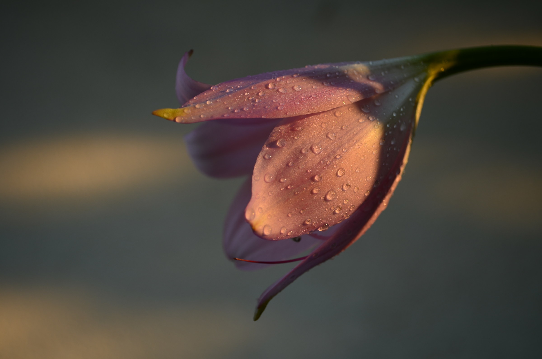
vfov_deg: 25.6
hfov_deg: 37.9
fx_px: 789
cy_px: 180
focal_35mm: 52
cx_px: 271
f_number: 5
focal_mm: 35
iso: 100
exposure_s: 1/100
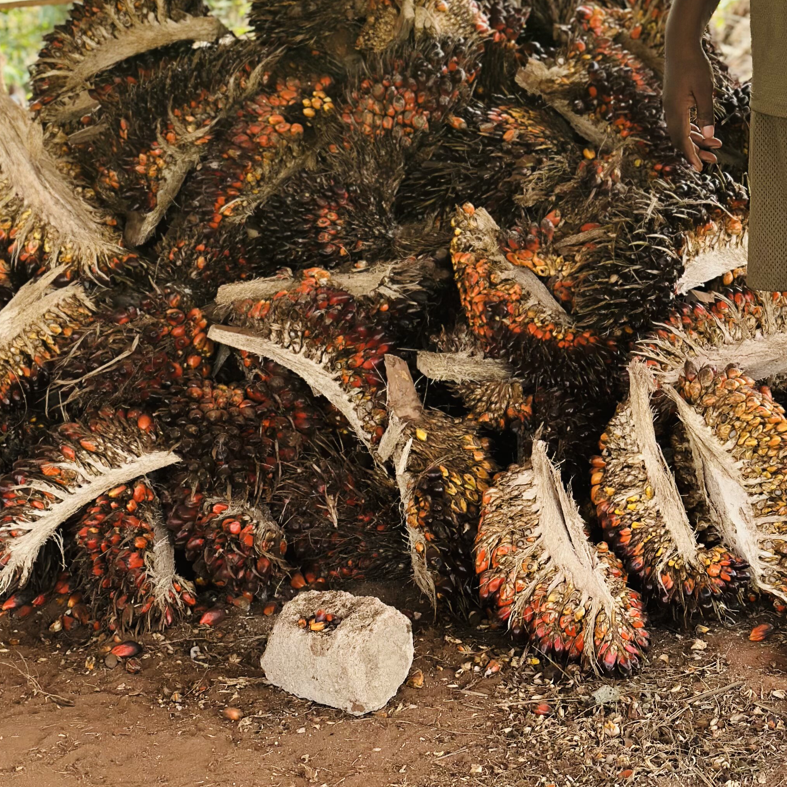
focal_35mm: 84
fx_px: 2161
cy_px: 112
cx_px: 573
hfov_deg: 20.5
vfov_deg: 20.3
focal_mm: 6.86
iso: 80
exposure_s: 1/927
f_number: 1.78
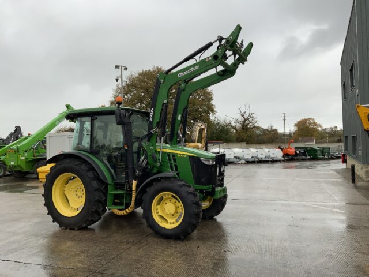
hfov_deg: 61.7
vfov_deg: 48.2
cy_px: 138
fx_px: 309
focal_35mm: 29
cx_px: 184
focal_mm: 3
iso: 16
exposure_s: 1/259
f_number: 1.8
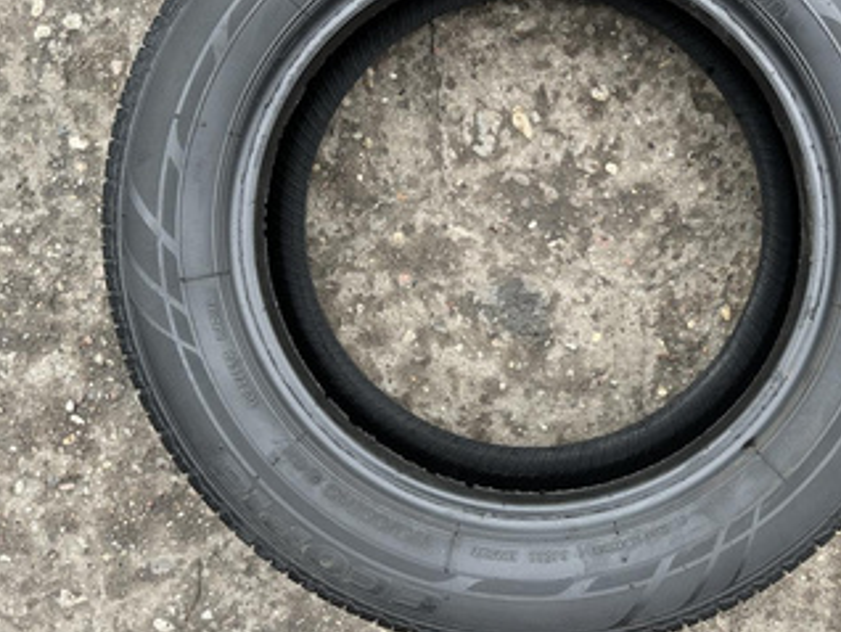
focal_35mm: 34
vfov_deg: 41.4
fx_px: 827
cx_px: 526
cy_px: 219
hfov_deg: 53.3
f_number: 1.78
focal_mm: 6.86
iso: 64
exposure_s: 1/132
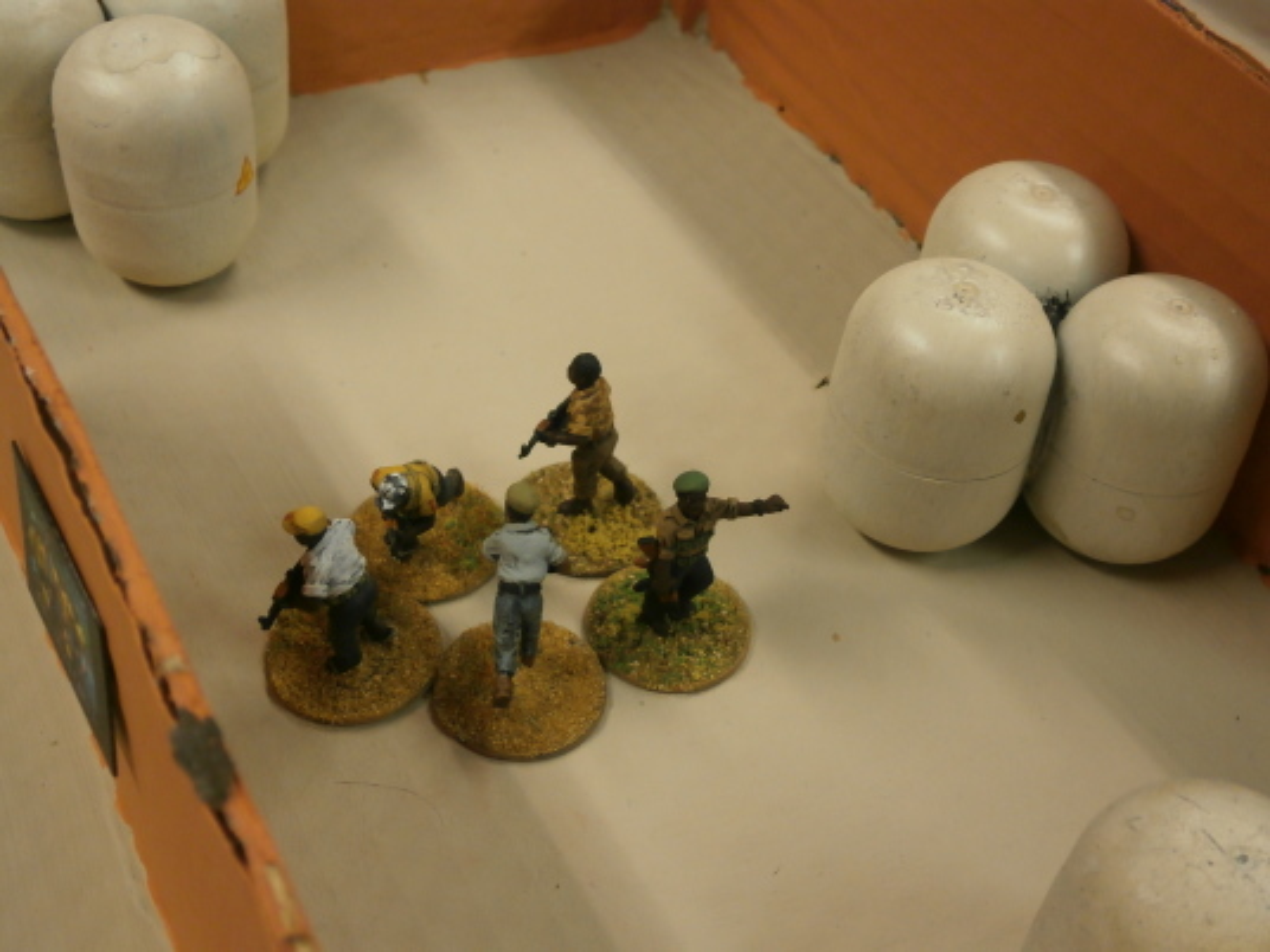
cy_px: 476
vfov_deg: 30.9
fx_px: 1724
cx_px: 635
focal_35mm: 47
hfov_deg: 40.4
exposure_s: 1/40
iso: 200
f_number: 3.4
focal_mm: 8.3
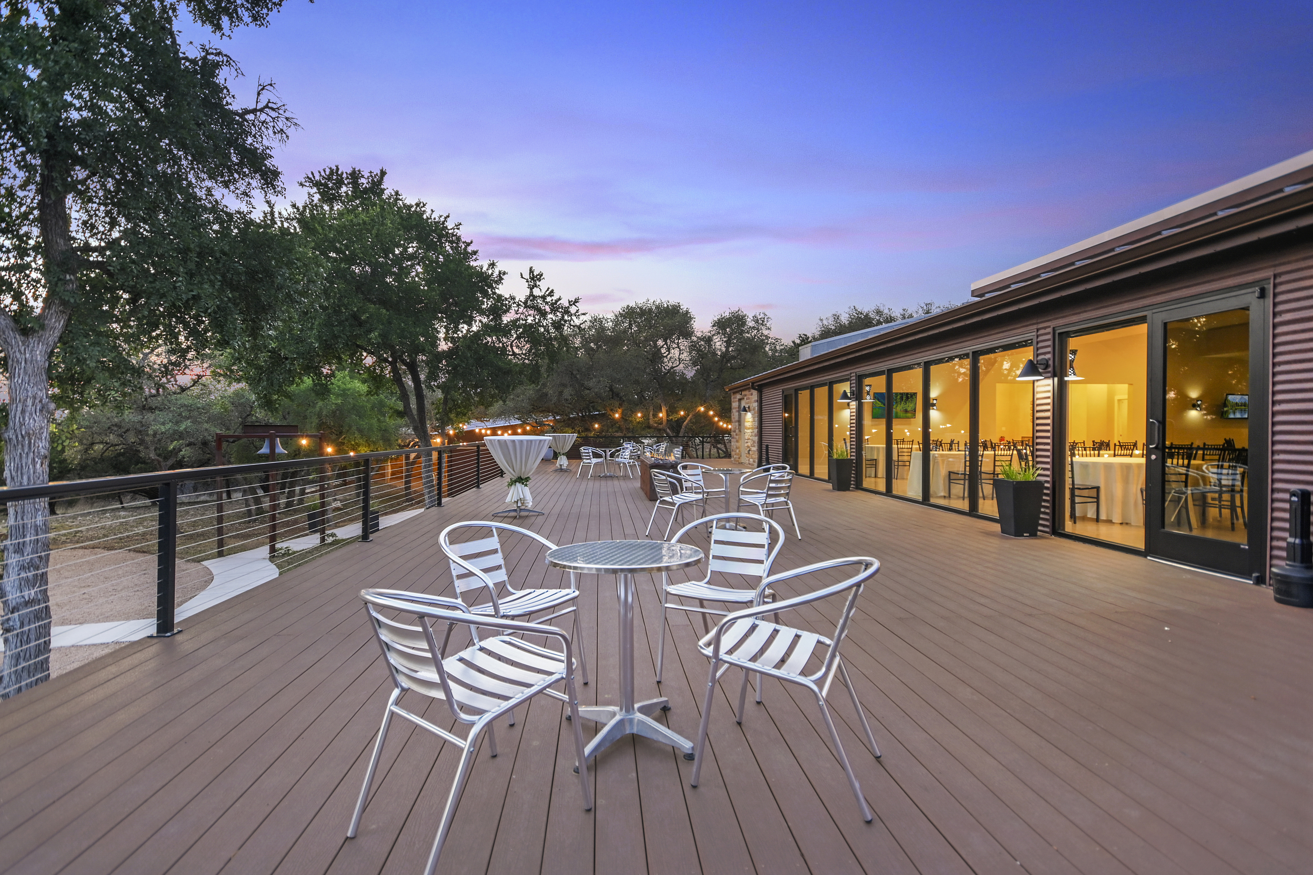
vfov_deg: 69.7
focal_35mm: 17
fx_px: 629
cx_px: 656
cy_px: 438
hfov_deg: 92.4
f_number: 4.5
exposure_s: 1/5
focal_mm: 11.5
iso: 400
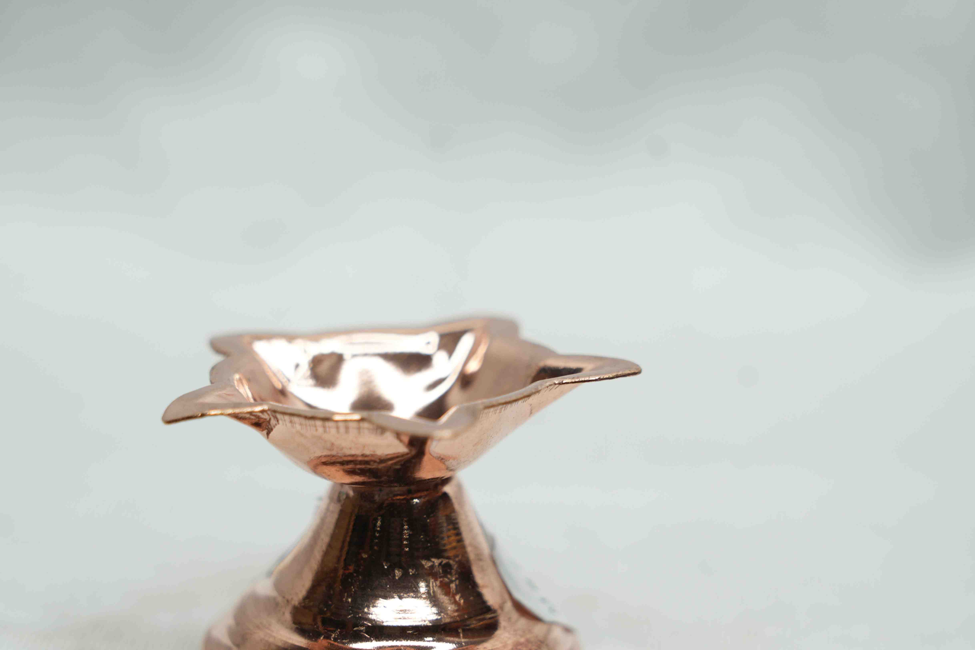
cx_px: 413
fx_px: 4089
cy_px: 449
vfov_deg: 9.1
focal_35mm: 151
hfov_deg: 13.6
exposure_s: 1/60
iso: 160
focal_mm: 105
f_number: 5.6
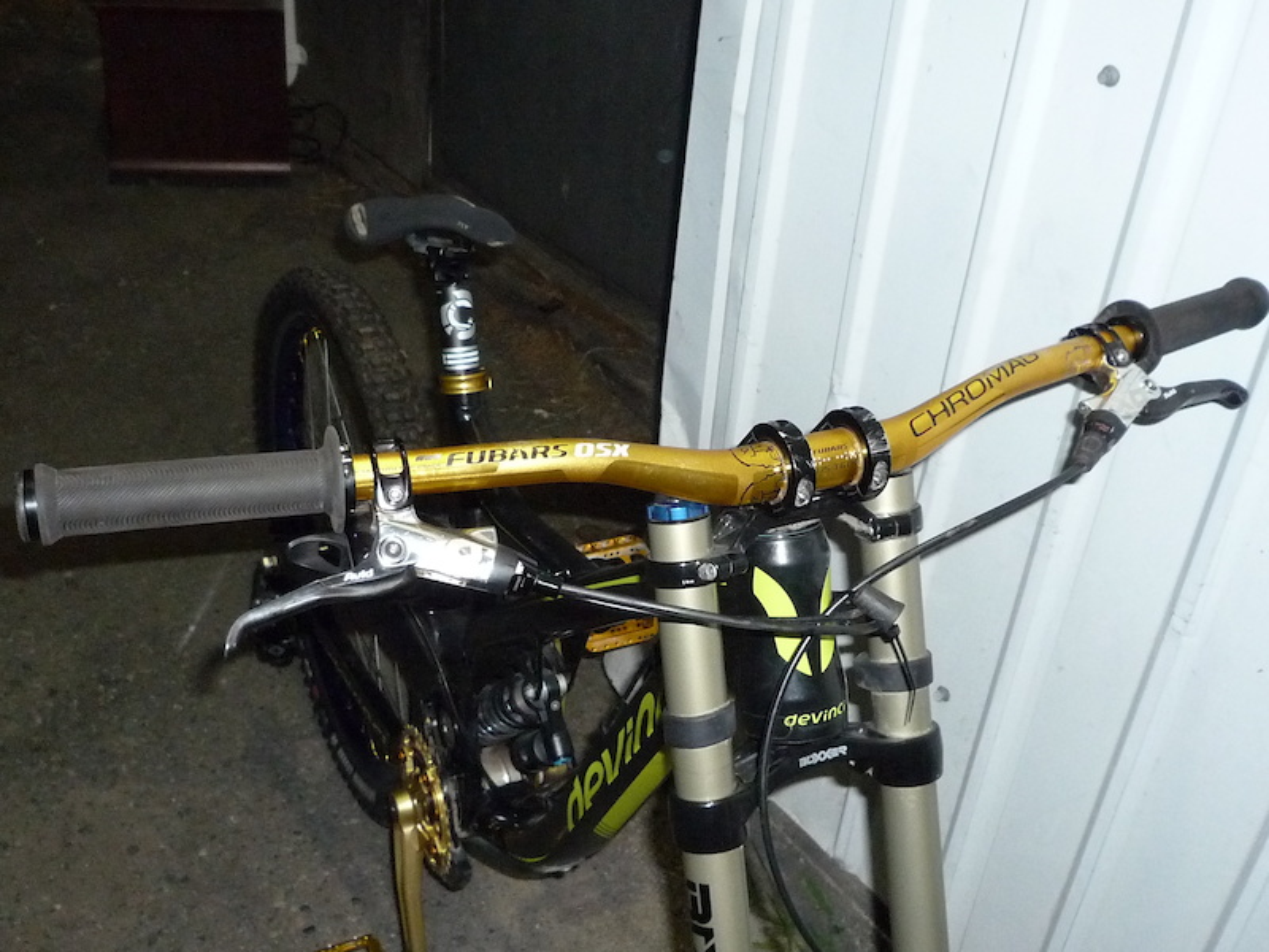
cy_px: 476
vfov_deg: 36.8
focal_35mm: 39
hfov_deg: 47.9
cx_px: 634
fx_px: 1430
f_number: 2.8
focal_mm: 4.4
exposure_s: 1/30
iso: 400
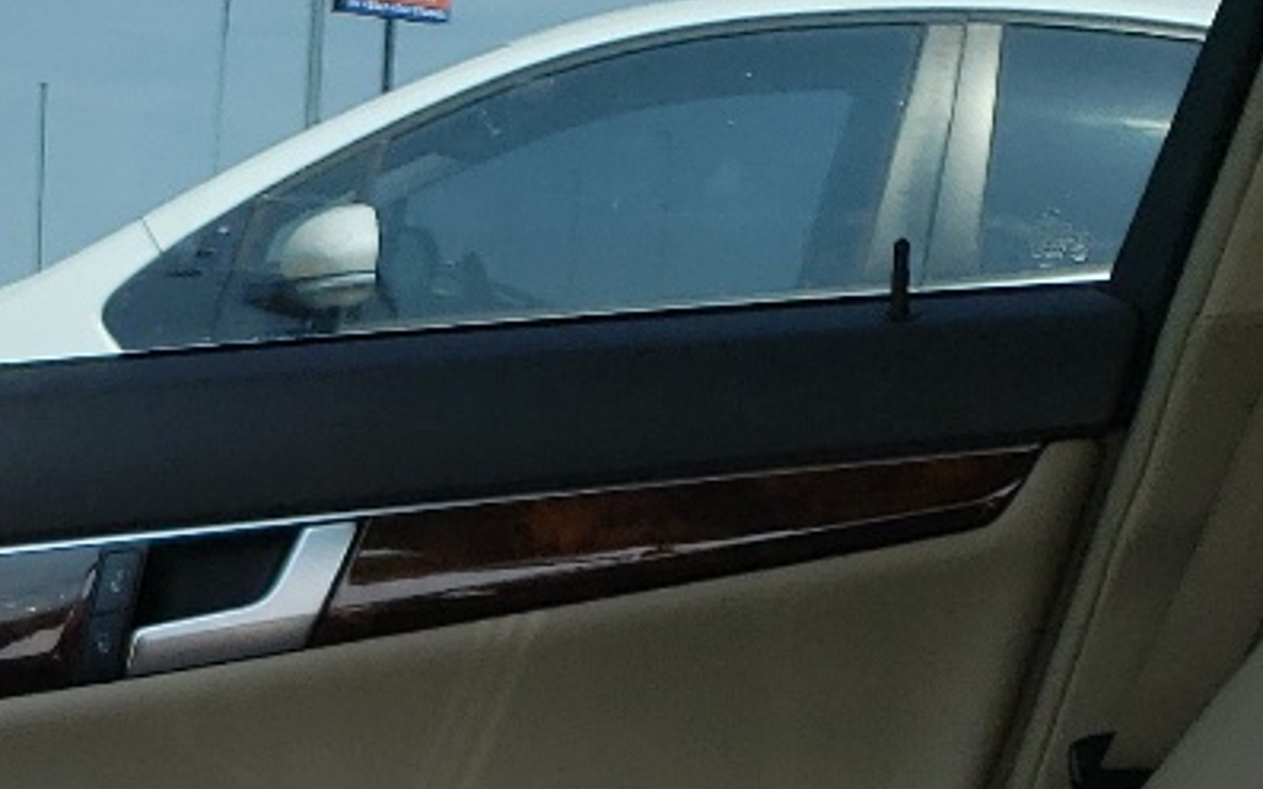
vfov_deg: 10.6
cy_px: 1658
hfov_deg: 18.0
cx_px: -197
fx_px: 3820
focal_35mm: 111
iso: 50
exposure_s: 1/2000
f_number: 1.5
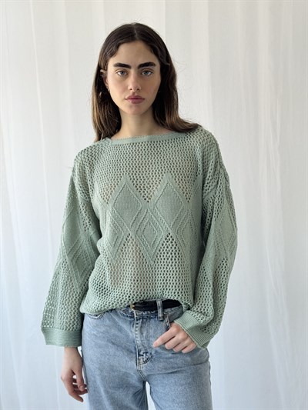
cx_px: 154
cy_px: 205
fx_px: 569
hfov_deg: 30.3
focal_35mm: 48
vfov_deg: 39.6
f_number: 1.78
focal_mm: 6.76
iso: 64
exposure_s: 1/160
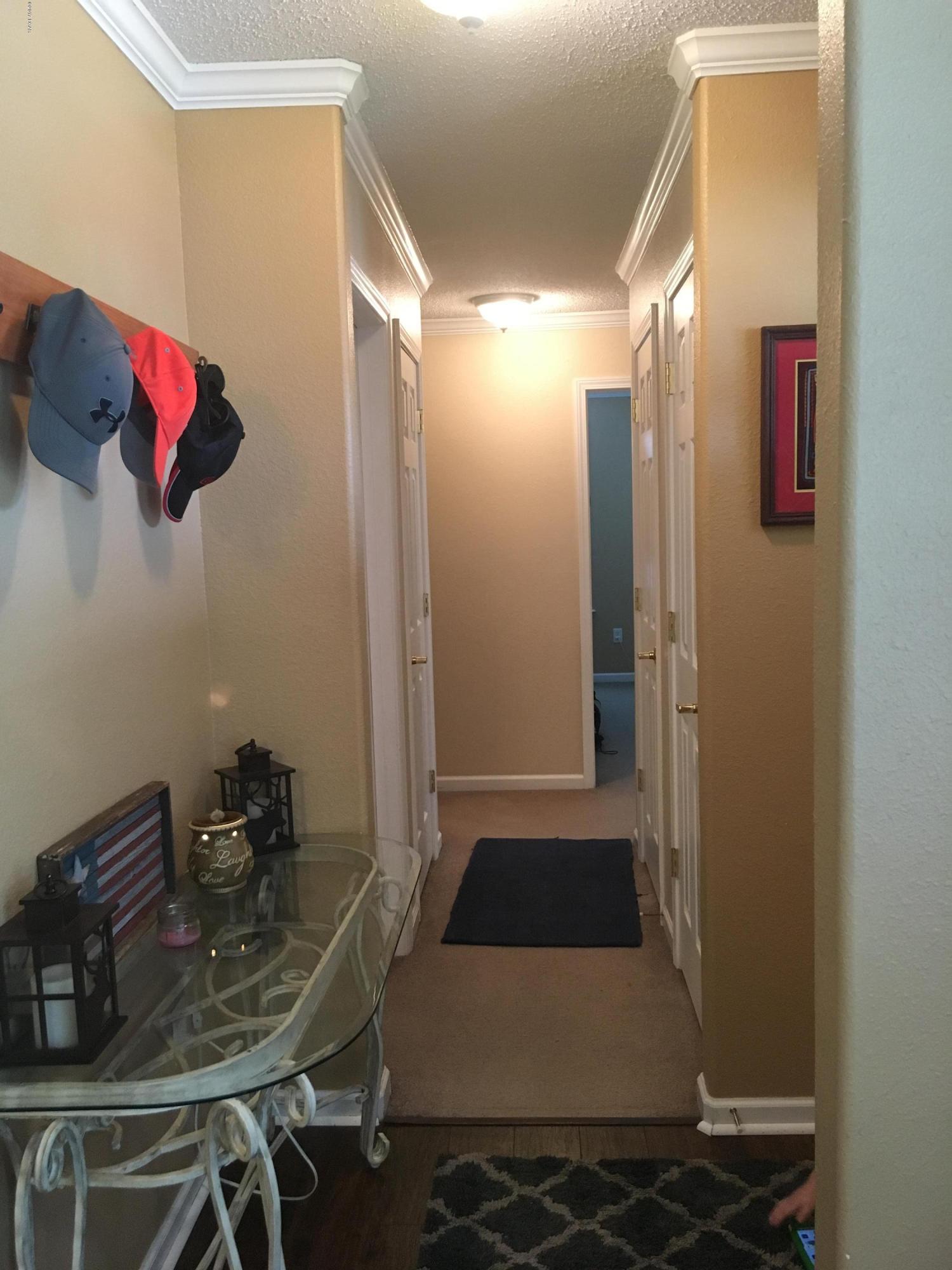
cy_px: 635
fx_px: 1063
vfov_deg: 61.7
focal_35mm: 29
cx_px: 476
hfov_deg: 48.2
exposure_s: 1/30
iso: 160
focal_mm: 4.15
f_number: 2.2
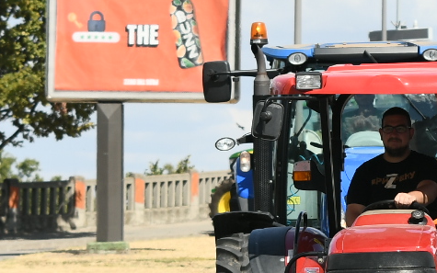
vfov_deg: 2.9
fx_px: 5336
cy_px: 145
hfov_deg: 4.7
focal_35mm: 448
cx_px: 618
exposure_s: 1/1600
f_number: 5.6
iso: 200
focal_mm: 86
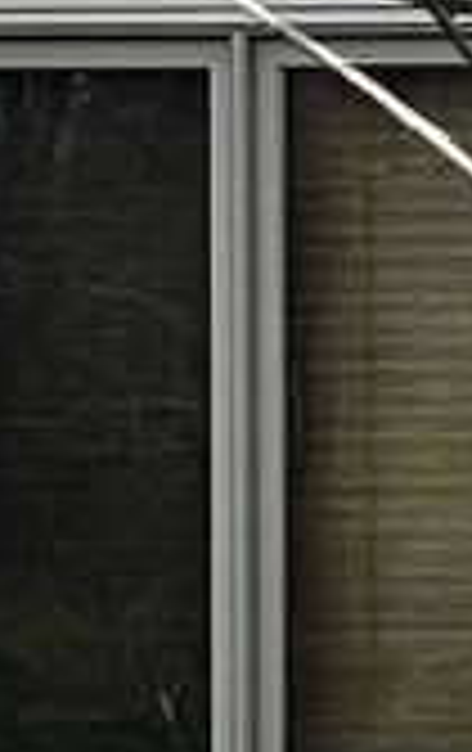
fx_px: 14387
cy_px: 558
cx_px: 2751
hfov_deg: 1.8
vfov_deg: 3.0
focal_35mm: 702
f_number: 2.8
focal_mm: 9
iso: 32
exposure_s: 1/615
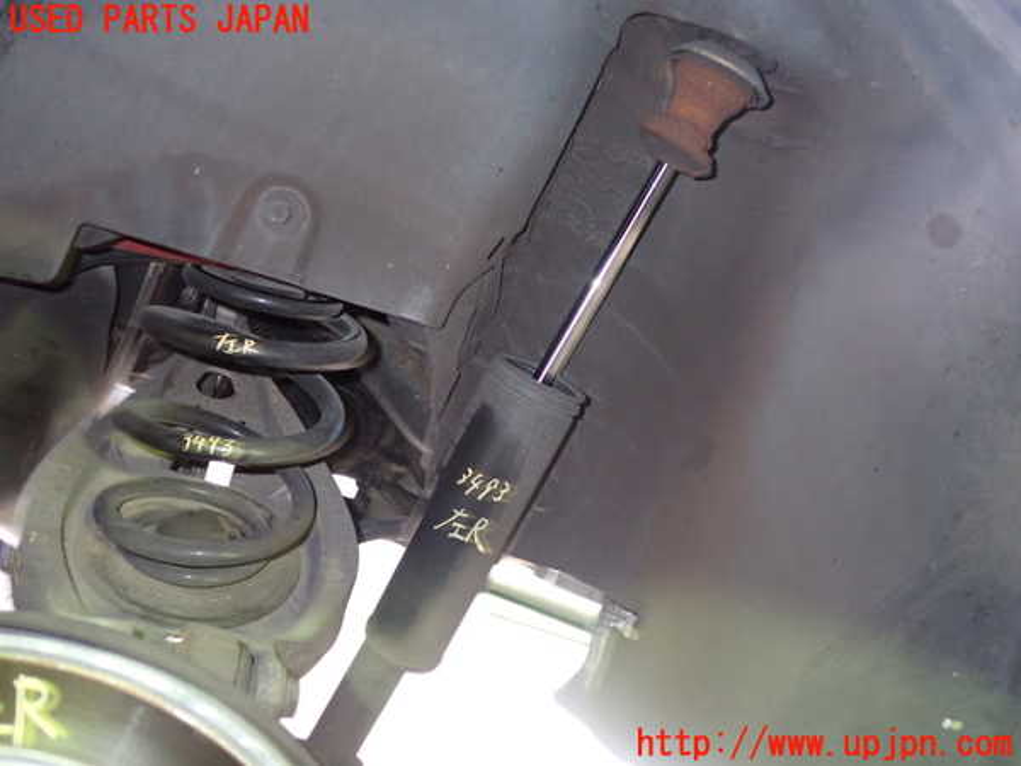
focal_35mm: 30
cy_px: 383
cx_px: 510
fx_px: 885
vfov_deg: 46.8
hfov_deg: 60.0
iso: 800
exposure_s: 1/2
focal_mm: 5.4
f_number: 6.3
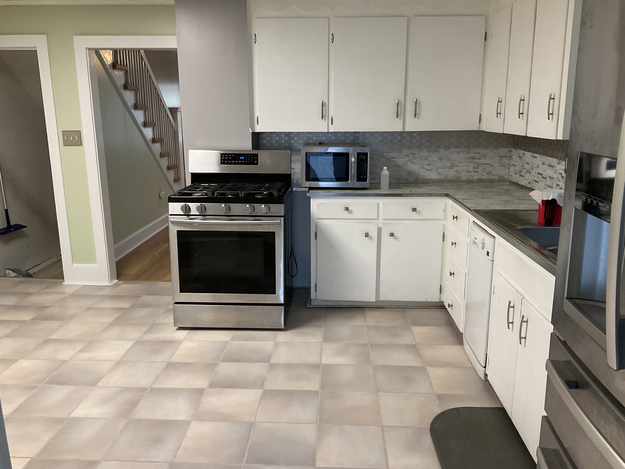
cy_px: 234
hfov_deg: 61.7
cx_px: 312
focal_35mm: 29
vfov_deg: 48.2
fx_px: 524
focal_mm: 3
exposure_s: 1/60
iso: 80
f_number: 1.8
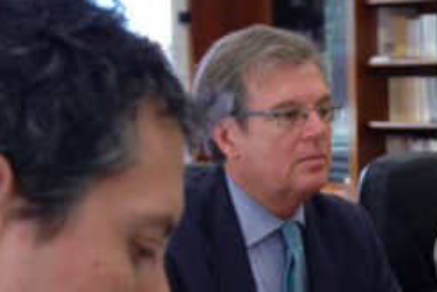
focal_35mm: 127
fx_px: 1536
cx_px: 448
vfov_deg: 10.7
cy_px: 320
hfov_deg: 15.8
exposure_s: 1/50
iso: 200
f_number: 3.8
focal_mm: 27
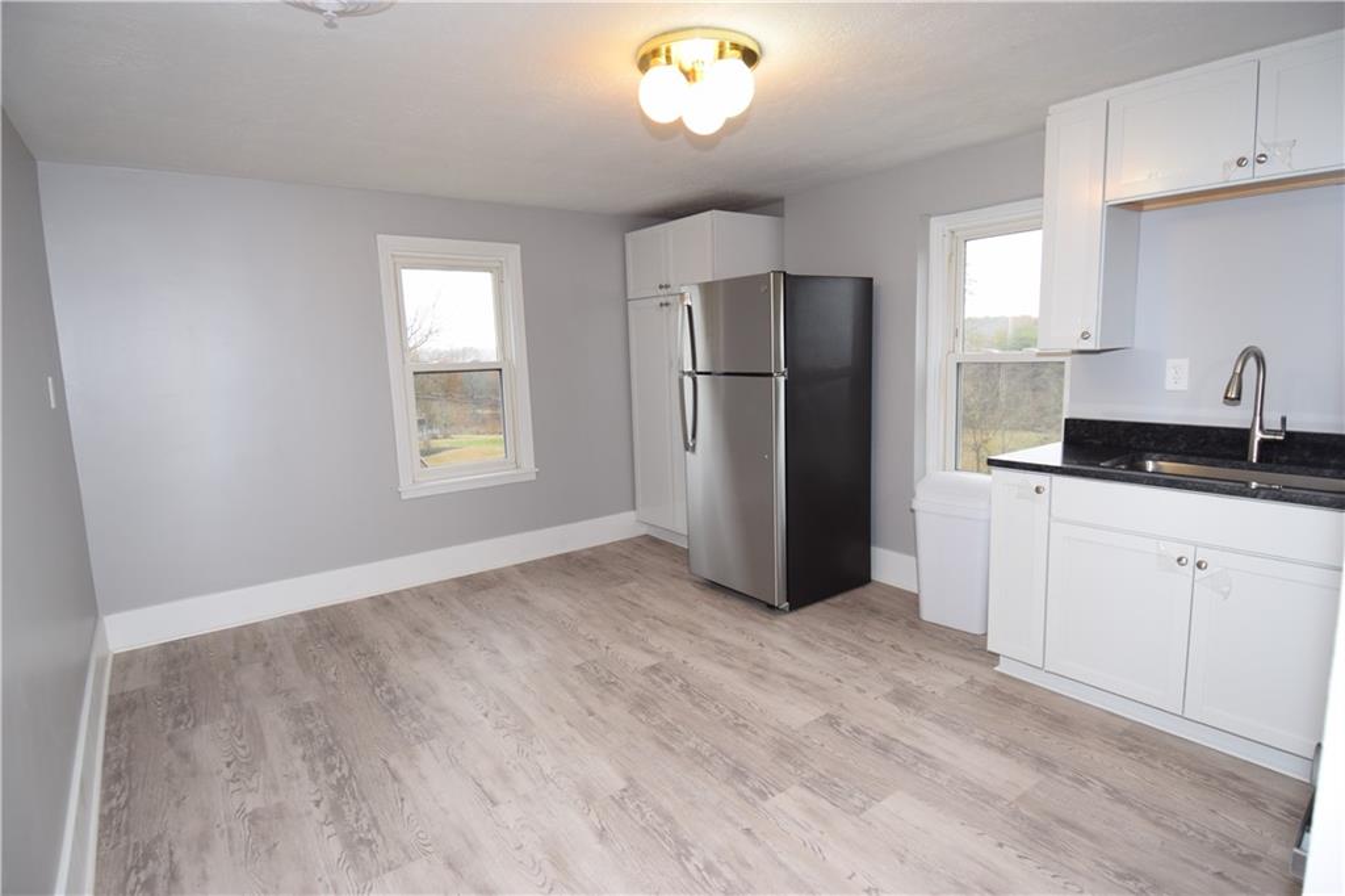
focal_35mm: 18
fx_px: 672
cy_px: 448
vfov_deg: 67.3
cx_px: 672
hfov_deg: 90.0
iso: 400
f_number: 4.5
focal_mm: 12
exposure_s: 1/80
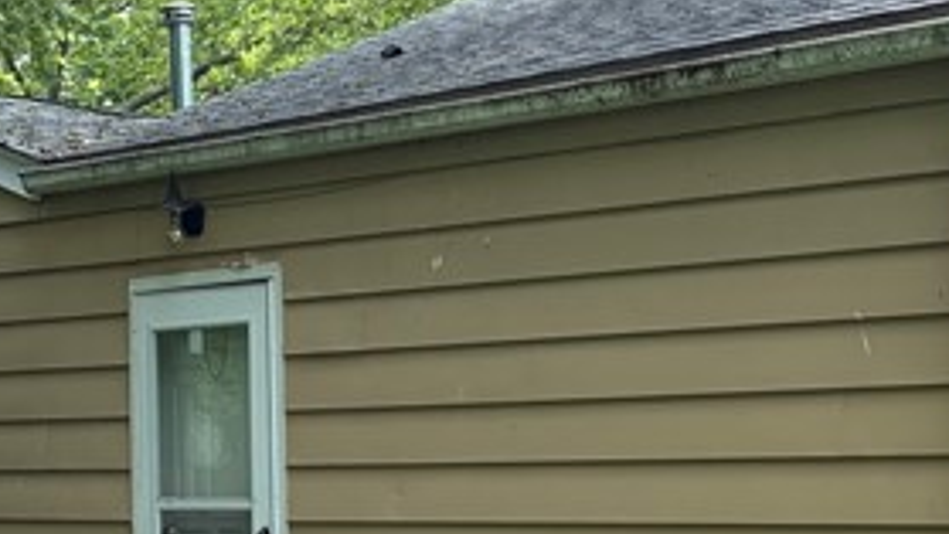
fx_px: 2617
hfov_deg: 20.4
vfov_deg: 11.5
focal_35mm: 104
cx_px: 272
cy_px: 578
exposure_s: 1/1099
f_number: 1.6
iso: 64
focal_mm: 5.96
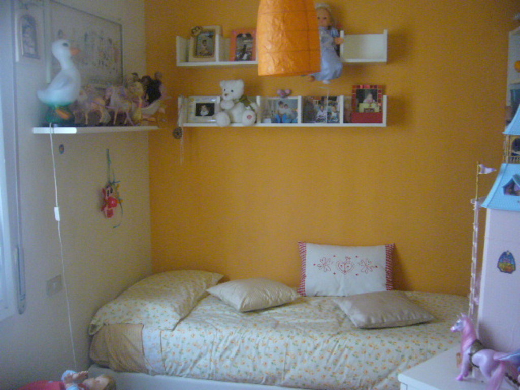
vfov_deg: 40.7
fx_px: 526
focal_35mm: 35
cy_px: 195
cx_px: 260
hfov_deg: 52.6
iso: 400
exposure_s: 1/25
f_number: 2.8
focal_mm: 5.8
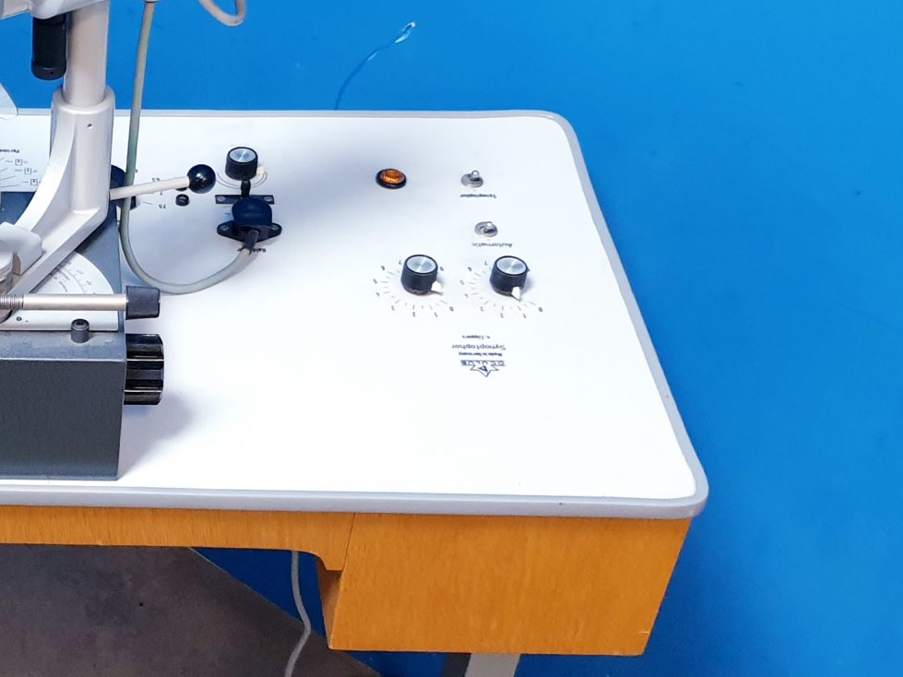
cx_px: -14
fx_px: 1774
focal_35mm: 68
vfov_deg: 21.6
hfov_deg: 26.9
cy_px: 419
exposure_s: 1/50
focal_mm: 4.3
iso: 250
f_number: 1.5
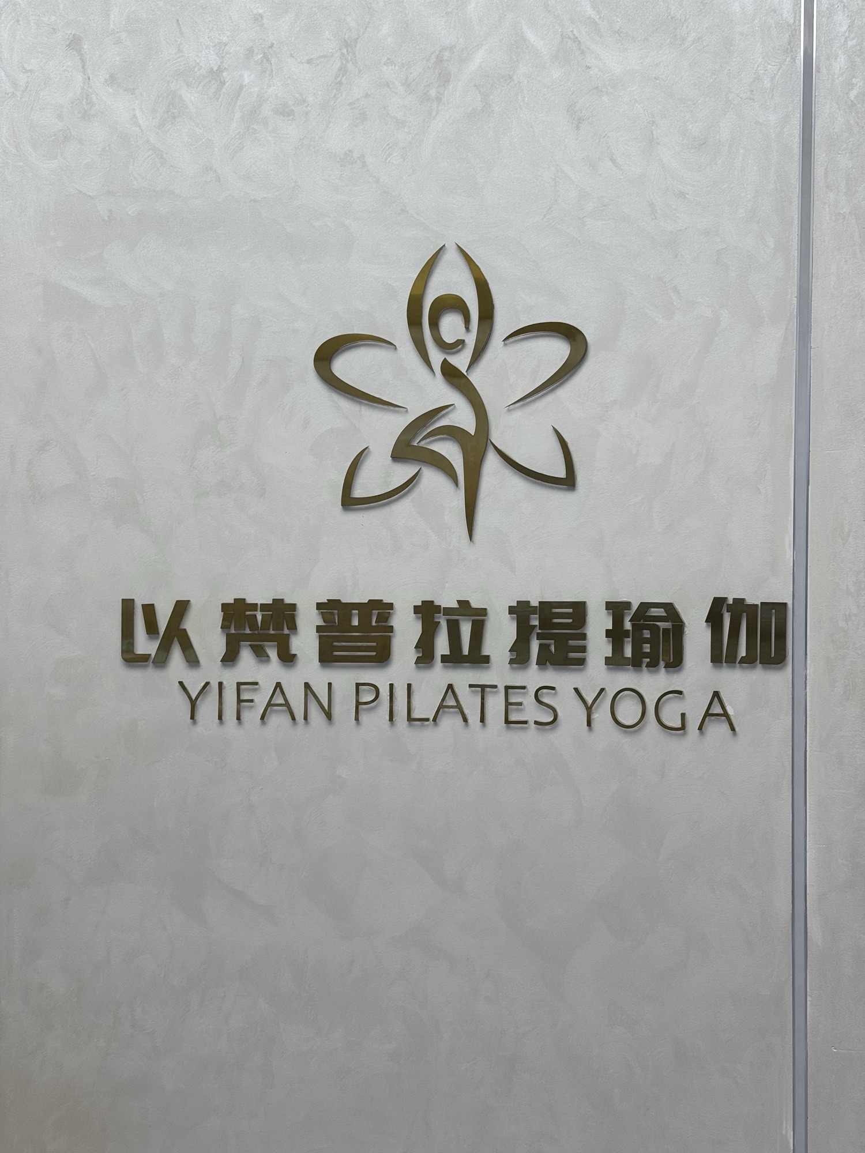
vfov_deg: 39.7
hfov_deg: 30.3
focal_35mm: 48
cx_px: 432
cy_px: 576
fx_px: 1599
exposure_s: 1/100
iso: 50
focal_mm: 6.76
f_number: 1.78
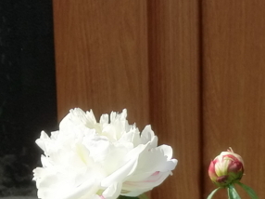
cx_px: 174
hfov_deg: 9.2
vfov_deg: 6.7
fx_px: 1645
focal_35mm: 215
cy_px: 356
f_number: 3.9
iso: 50
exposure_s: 1/640
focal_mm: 10.81
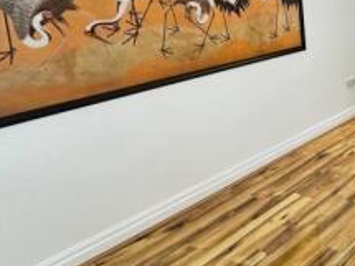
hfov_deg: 38.3
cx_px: 412
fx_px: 389
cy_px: 50
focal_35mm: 38
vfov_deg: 36.3
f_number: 2.2
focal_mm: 2.22
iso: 160
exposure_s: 1/50
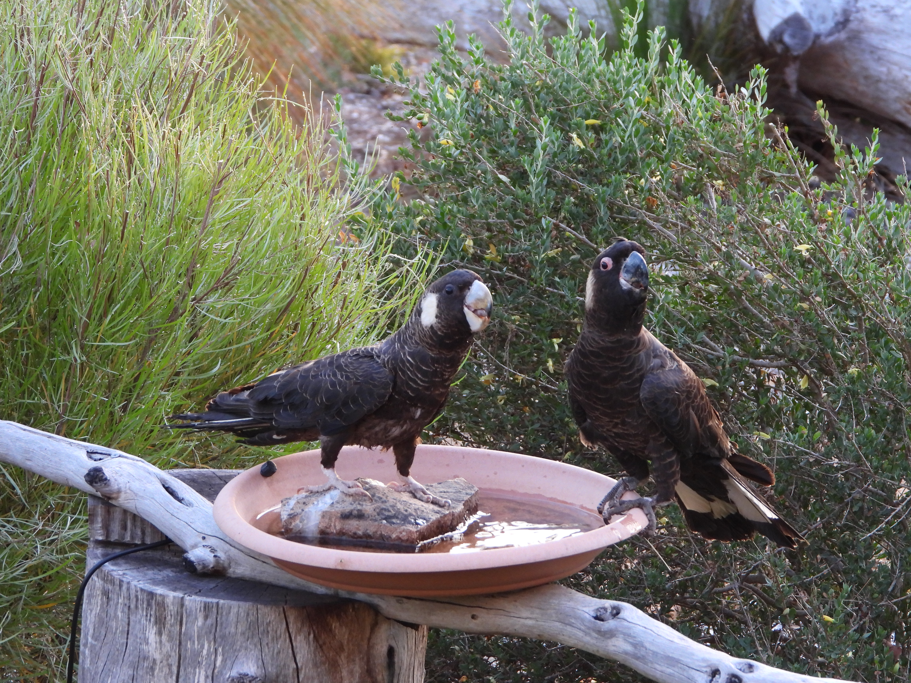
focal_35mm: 300
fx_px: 7895
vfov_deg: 5.0
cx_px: 456
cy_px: 342
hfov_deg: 6.6
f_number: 4.5
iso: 400
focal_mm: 53.9
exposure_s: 1/60
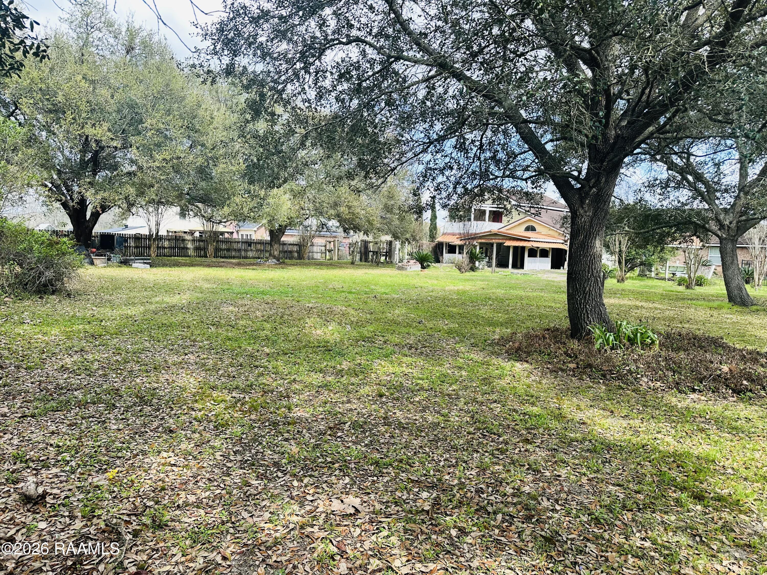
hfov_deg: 71.6
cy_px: 288
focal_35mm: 24
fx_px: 532
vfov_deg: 56.8
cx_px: 384
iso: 80
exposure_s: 1/1107
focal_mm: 6.86
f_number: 1.78
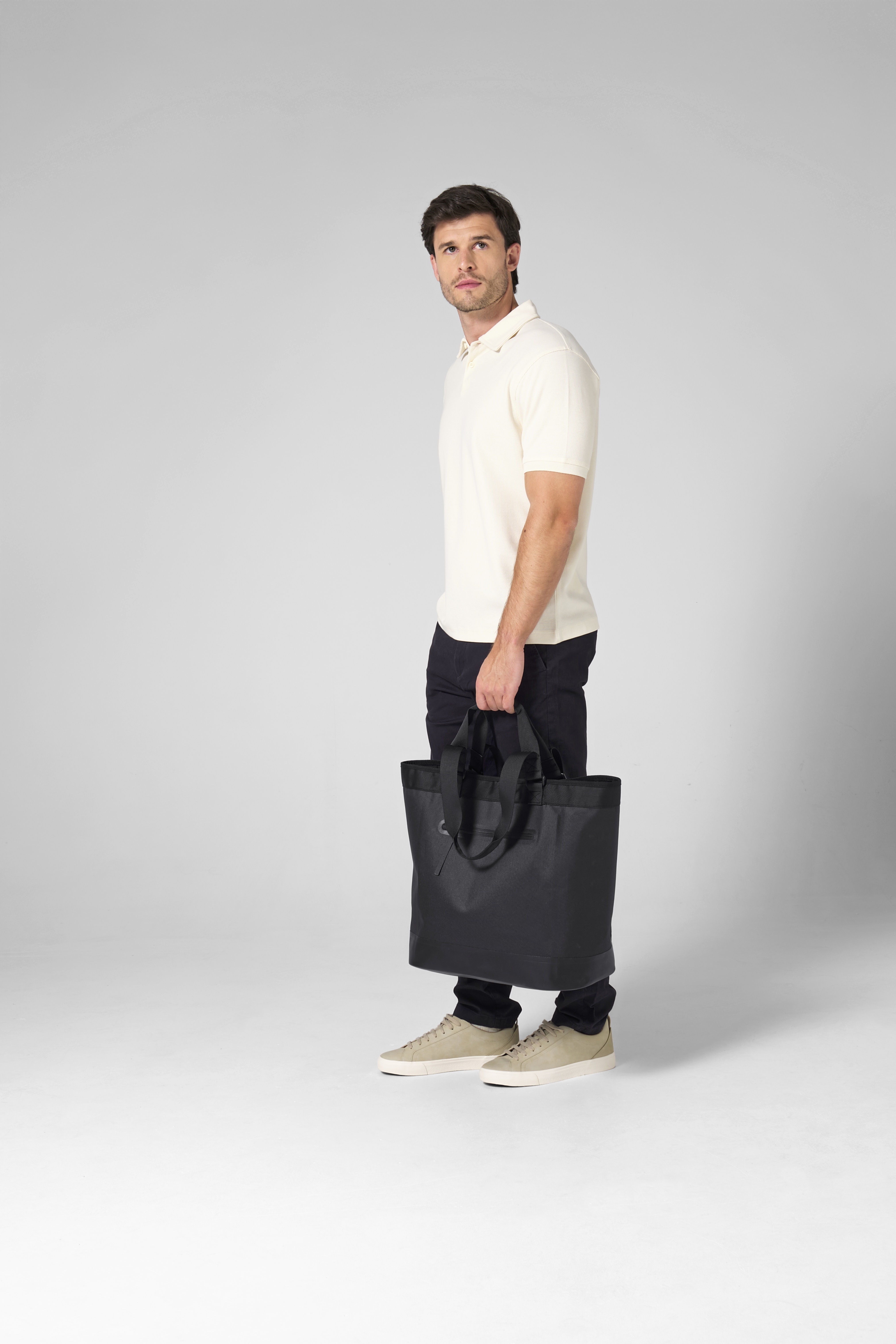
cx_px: 448
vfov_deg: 43.6
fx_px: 1680
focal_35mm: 45
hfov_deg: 29.9
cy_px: 672
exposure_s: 1/125
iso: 160
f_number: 8
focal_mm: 30.2
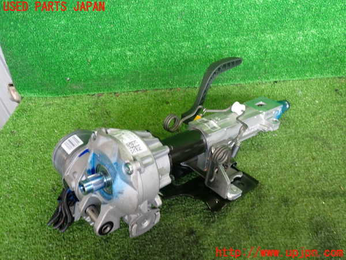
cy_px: 130
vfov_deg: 46.8
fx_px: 300
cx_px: 173
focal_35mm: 30
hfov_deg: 60.0
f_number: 2.3
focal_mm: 5.4
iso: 200
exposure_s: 1/50
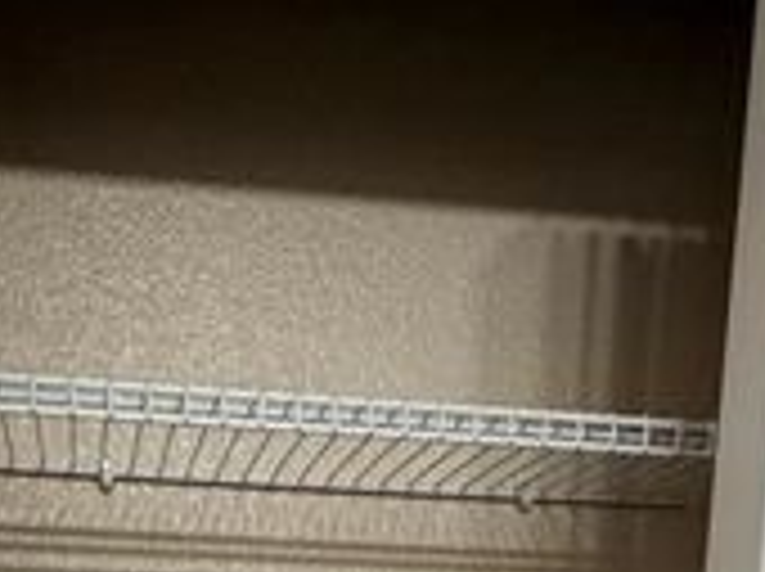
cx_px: 326
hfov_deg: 33.2
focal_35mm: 58
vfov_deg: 18.2
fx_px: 1280
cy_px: 1108
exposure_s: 1/60
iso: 200
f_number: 2.2
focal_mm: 2.22
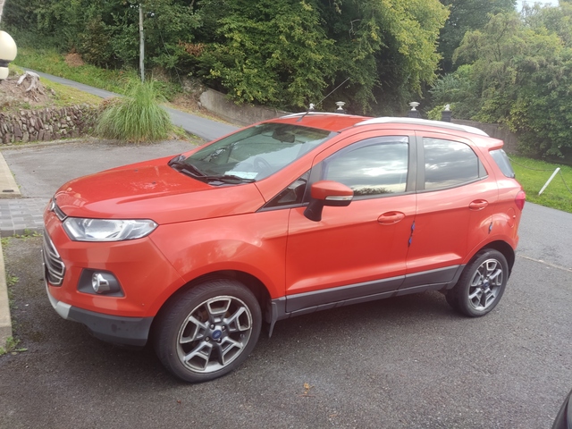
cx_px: 286
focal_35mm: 25
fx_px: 413
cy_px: 214
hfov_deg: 69.4
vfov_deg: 54.9
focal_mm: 4.71
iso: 58
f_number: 1.79
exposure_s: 1/100
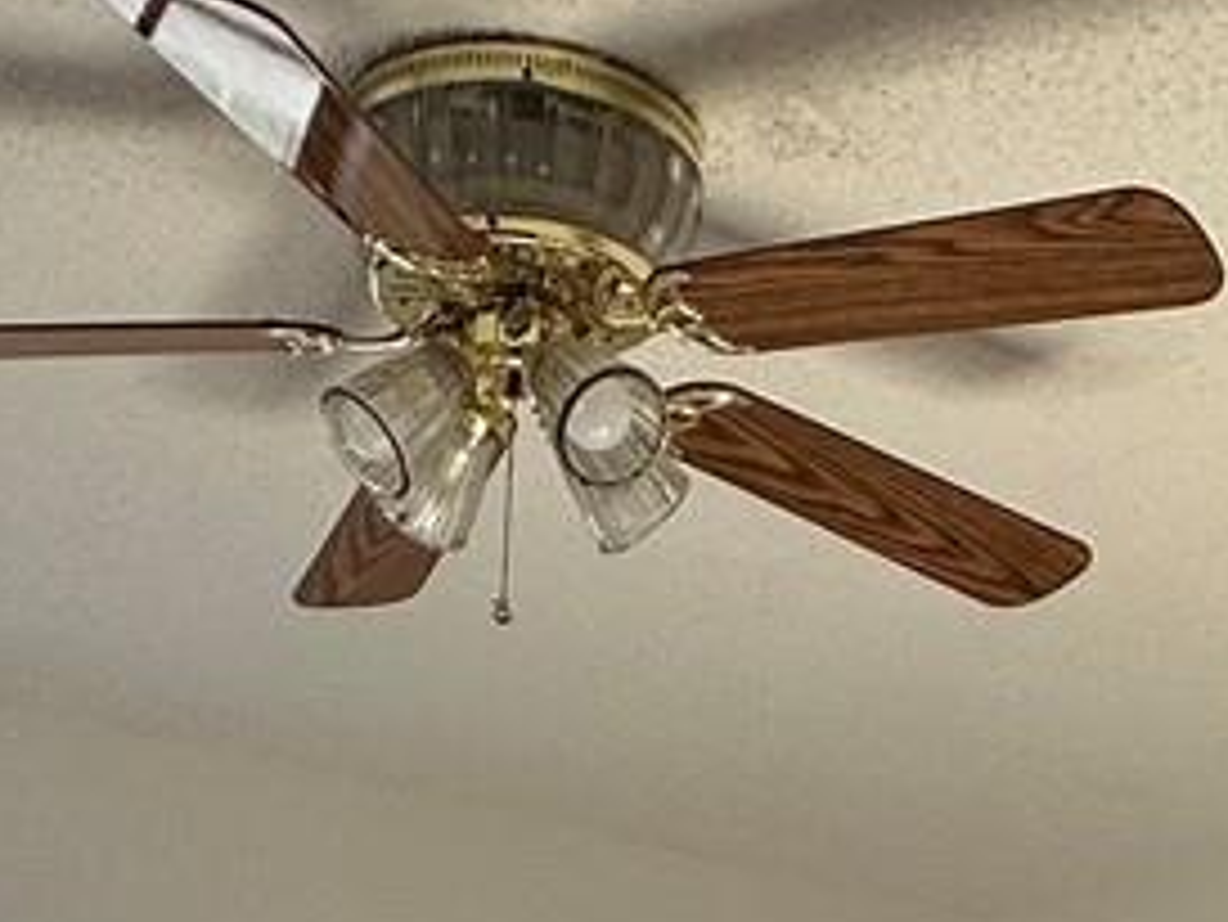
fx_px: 2910
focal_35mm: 82
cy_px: 1781
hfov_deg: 23.8
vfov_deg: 15.0
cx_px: 774
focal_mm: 2.22
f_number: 2.2
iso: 64
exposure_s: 1/99
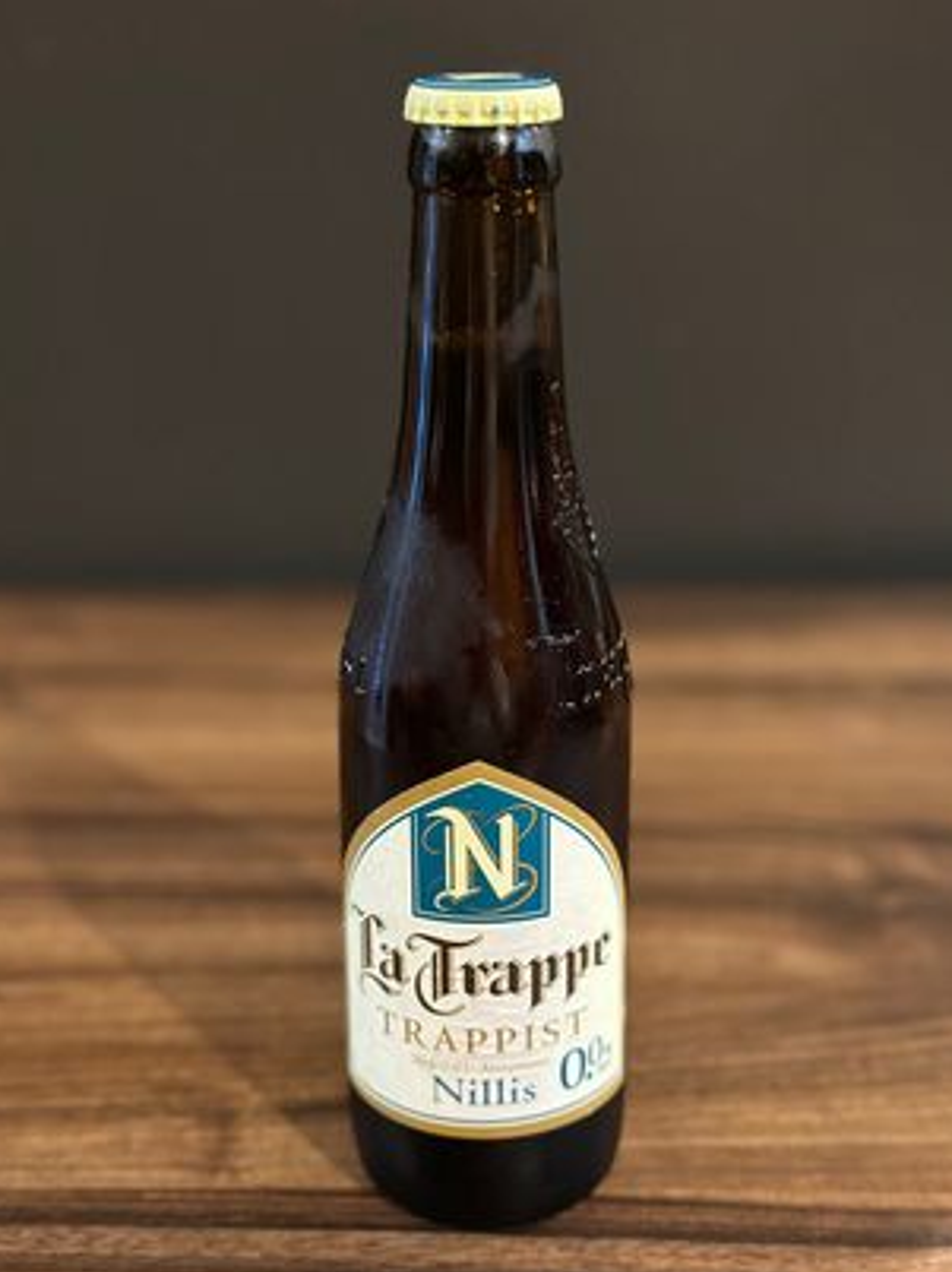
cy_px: 619
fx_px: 1872
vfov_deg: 37.5
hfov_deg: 28.5
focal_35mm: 51
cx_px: 487
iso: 640
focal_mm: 6.86
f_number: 1.78
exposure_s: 1/25
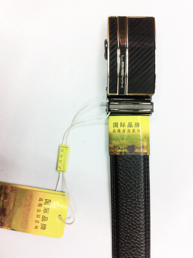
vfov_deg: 52.7
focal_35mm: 35
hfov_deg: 40.6
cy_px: 129
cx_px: 96
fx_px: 261
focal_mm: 3.85
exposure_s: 1/15
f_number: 2.8
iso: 80
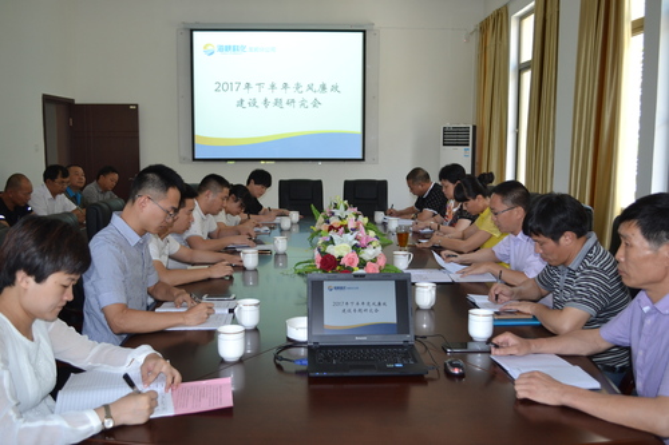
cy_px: 222
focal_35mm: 33
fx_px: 613
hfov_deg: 57.2
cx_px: 334
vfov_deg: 39.9
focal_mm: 22
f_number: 3.8
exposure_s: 1/60
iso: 450
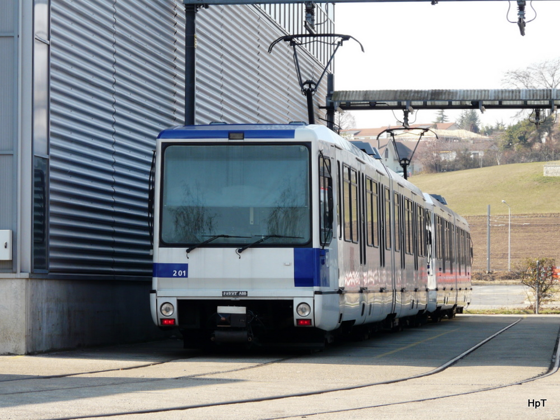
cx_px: 280
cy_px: 210
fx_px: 2831
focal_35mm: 175
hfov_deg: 11.3
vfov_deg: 8.5
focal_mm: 28.8
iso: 100
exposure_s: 1/200
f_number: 4.5
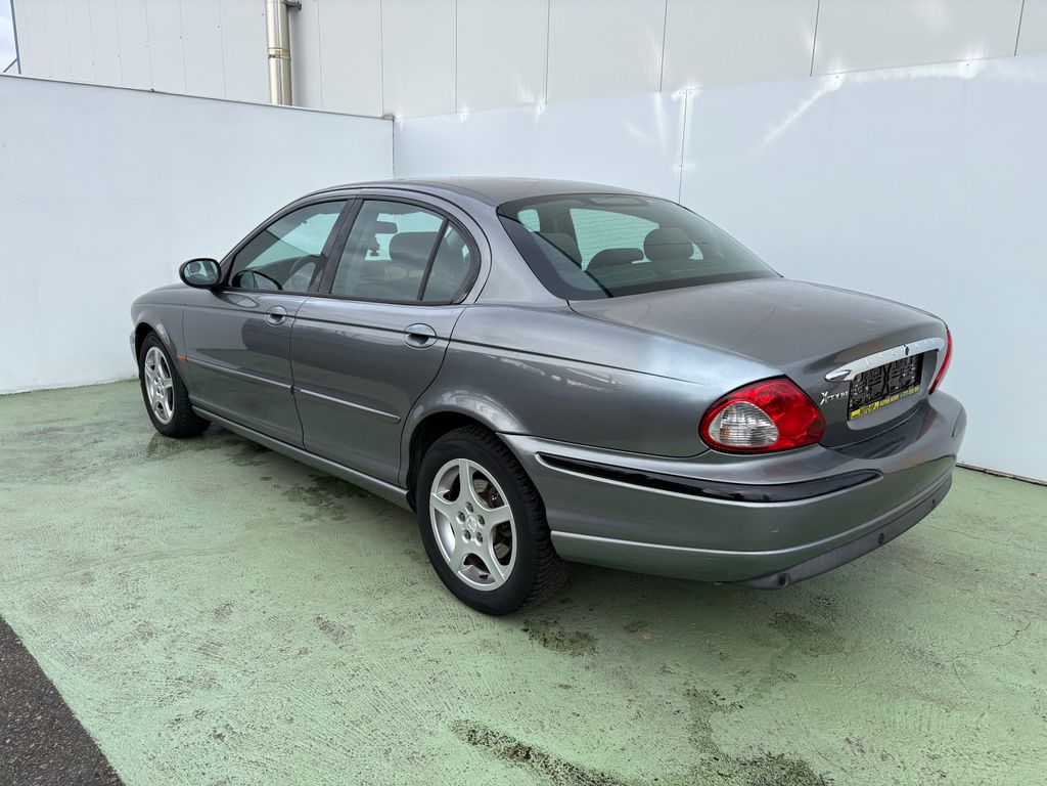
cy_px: 393
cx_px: 524
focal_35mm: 26
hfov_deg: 67.3
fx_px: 786
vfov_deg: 53.1
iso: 50
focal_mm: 5.96
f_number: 1.6
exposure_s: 1/973
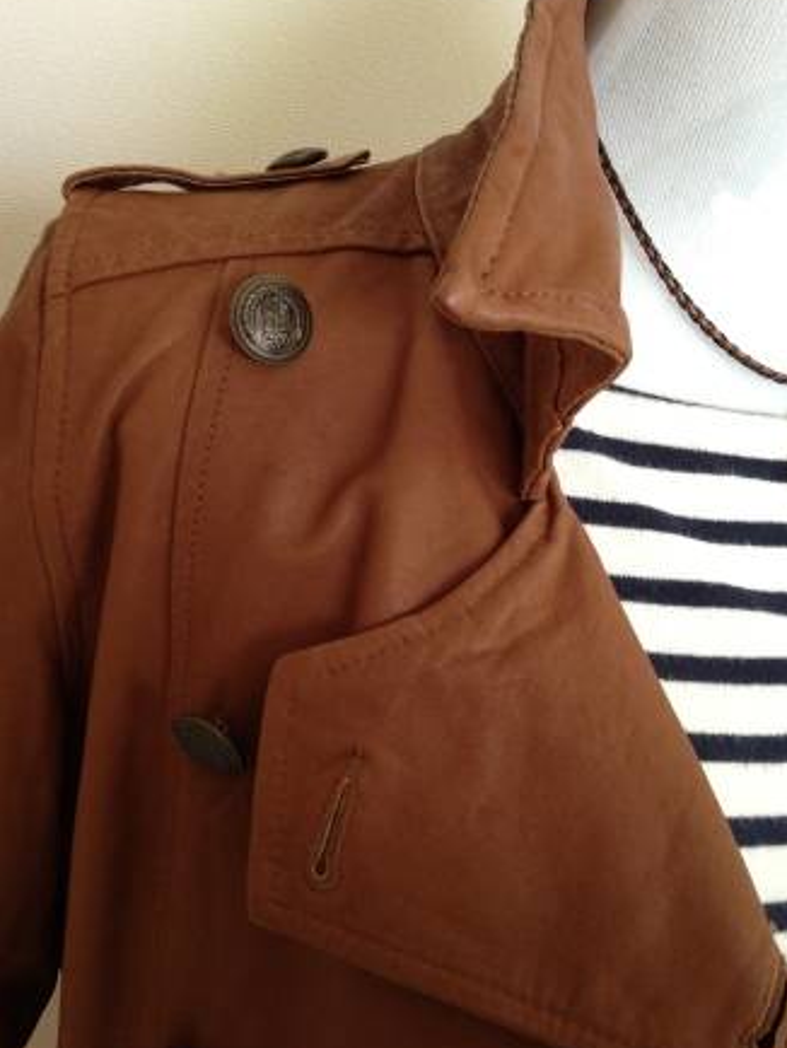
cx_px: 373
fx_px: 1151
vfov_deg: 49.0
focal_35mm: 38
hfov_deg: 37.7
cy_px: 529
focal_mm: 4.13
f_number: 2.4
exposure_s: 1/20
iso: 50
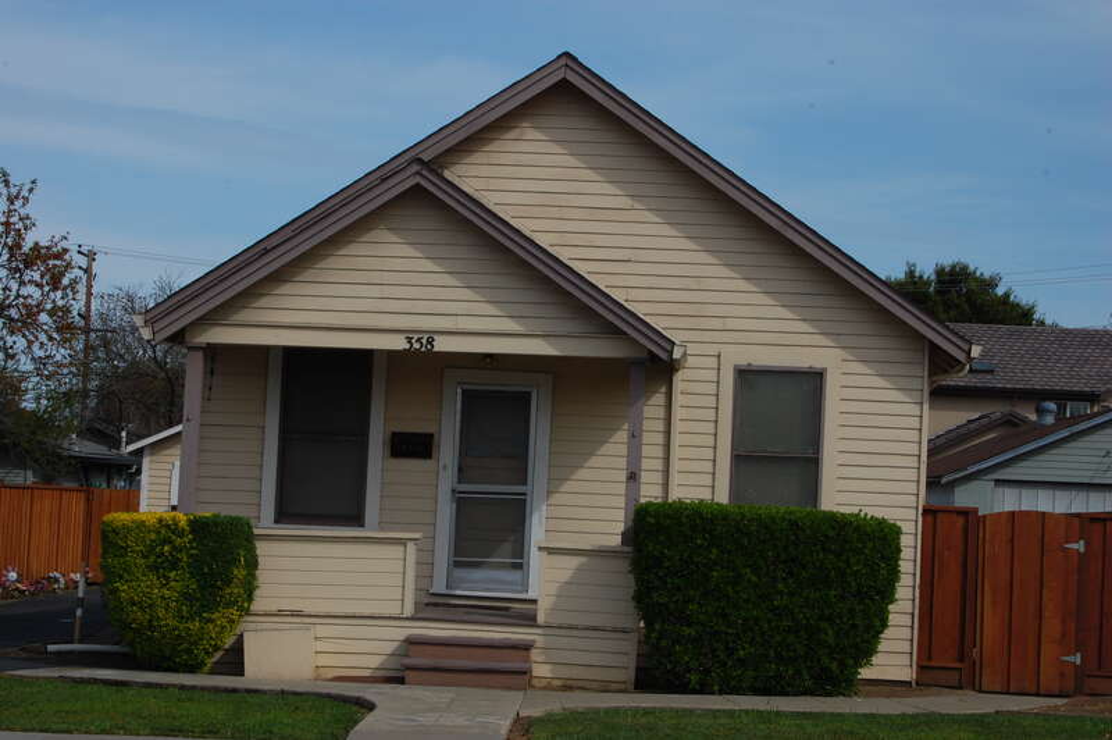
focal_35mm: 82
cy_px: 370
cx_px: 556
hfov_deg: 24.6
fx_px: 2546
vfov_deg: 16.5
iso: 200
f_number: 16
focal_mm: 55
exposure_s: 1/160
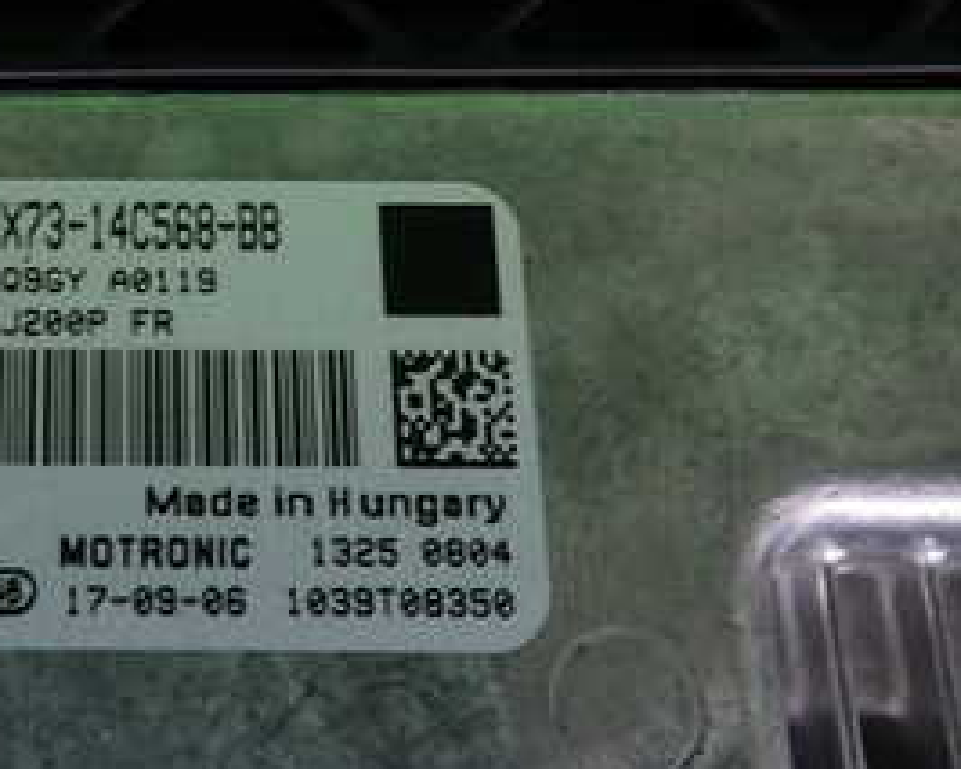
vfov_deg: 27.3
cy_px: 209
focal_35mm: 55
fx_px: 1565
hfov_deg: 32.5
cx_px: 101
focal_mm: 4.5
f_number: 2
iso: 160
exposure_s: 1/60
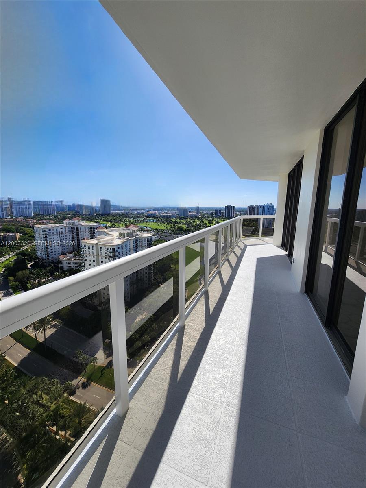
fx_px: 183
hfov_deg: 89.9
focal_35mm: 13
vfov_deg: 106.2
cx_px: 183
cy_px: 244
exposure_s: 1/3333
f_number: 2.2
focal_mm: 2.2
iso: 50
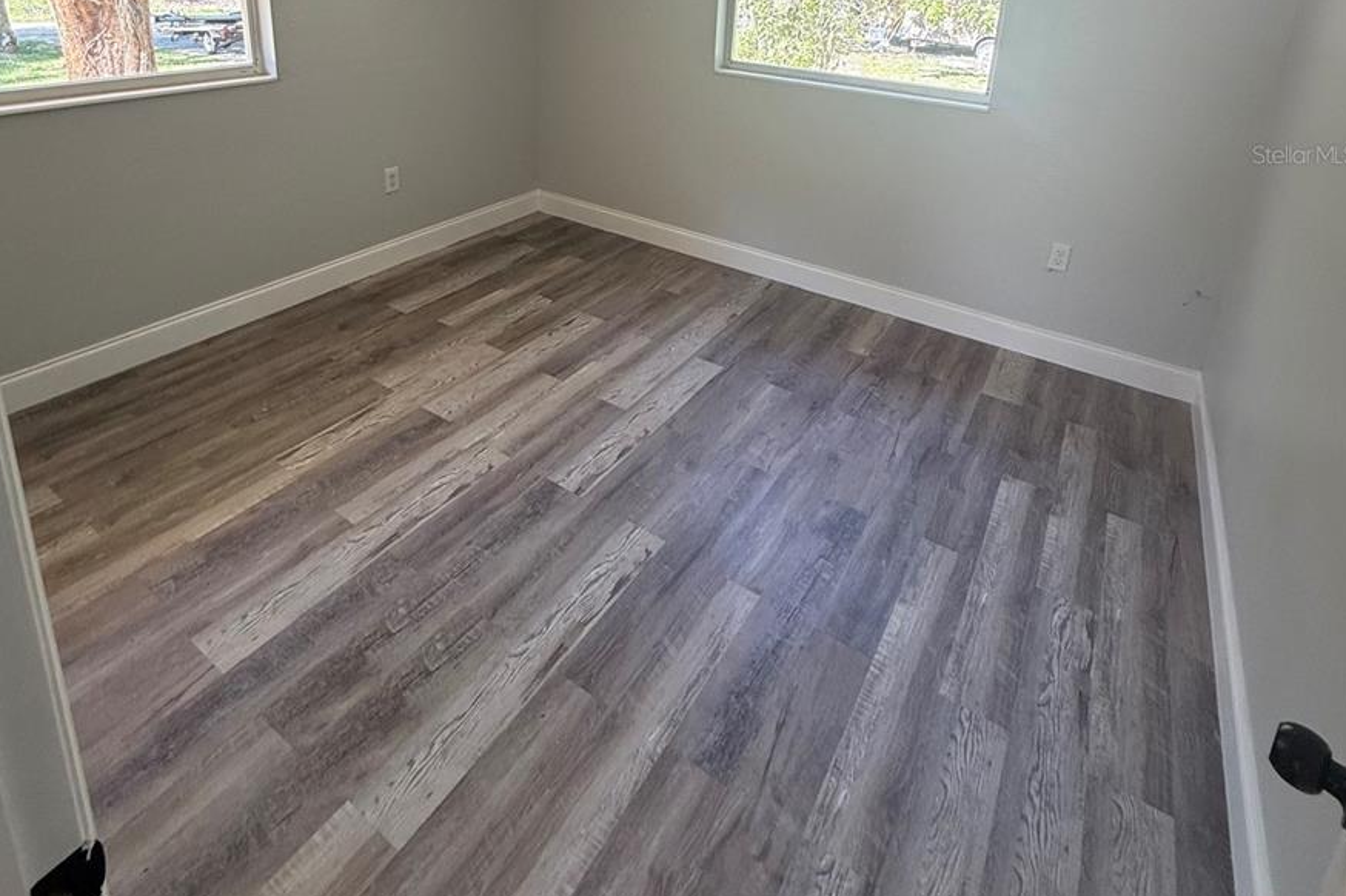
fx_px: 747
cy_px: 154
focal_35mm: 20
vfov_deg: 56.4
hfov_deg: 84.0
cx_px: 668
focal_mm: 2.22
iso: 100
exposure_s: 1/99
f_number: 2.2
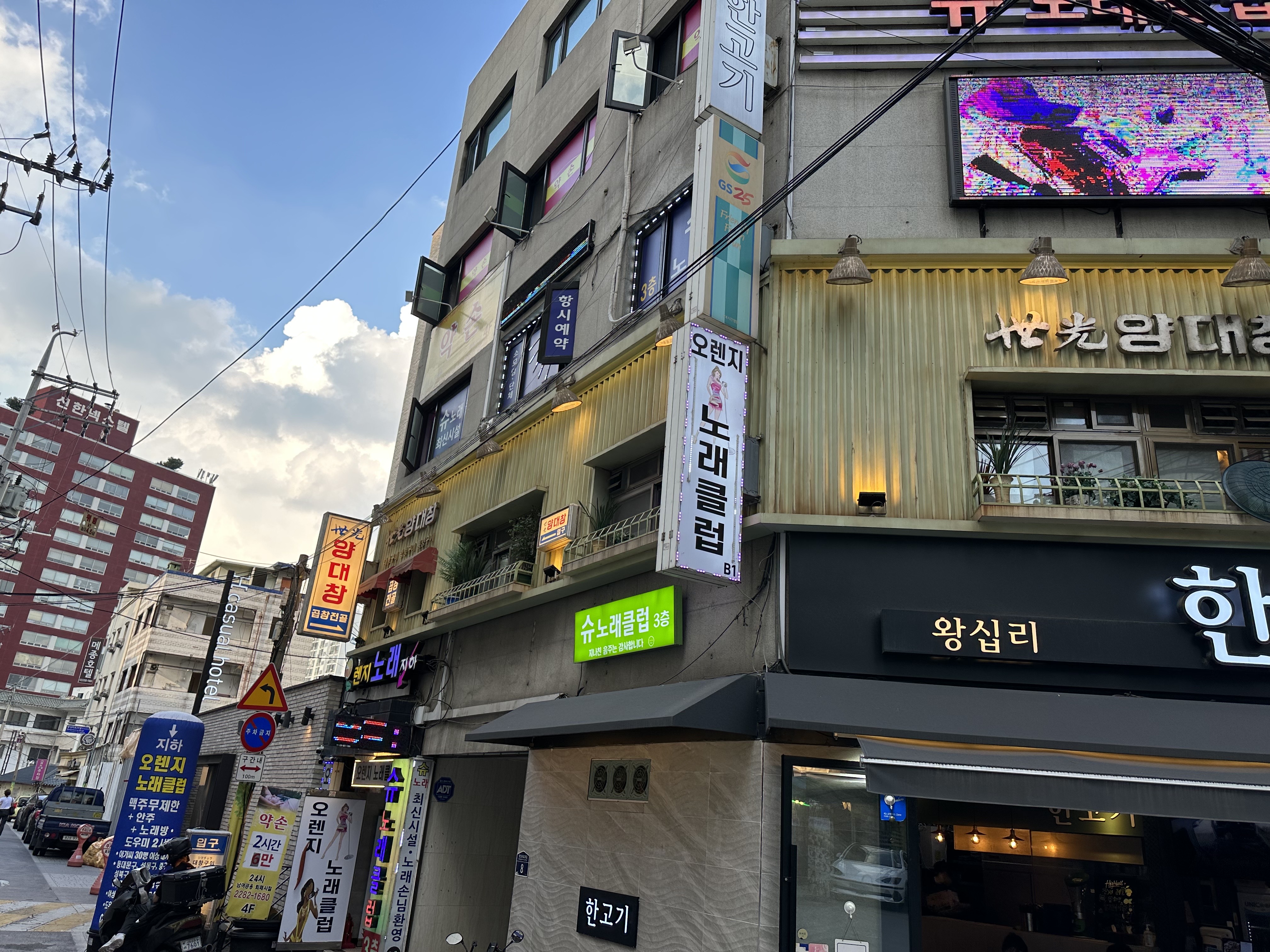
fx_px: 881
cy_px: 476
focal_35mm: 24
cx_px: 635
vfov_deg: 56.8
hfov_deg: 71.6
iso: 80
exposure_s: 1/714
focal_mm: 6.86
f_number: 1.78
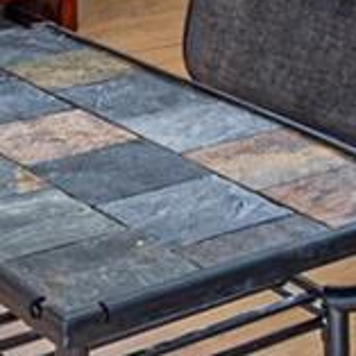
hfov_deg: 14.1
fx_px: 1408
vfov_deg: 12.7
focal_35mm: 121
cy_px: -338
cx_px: 399
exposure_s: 1.6
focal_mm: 14
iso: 200
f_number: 14
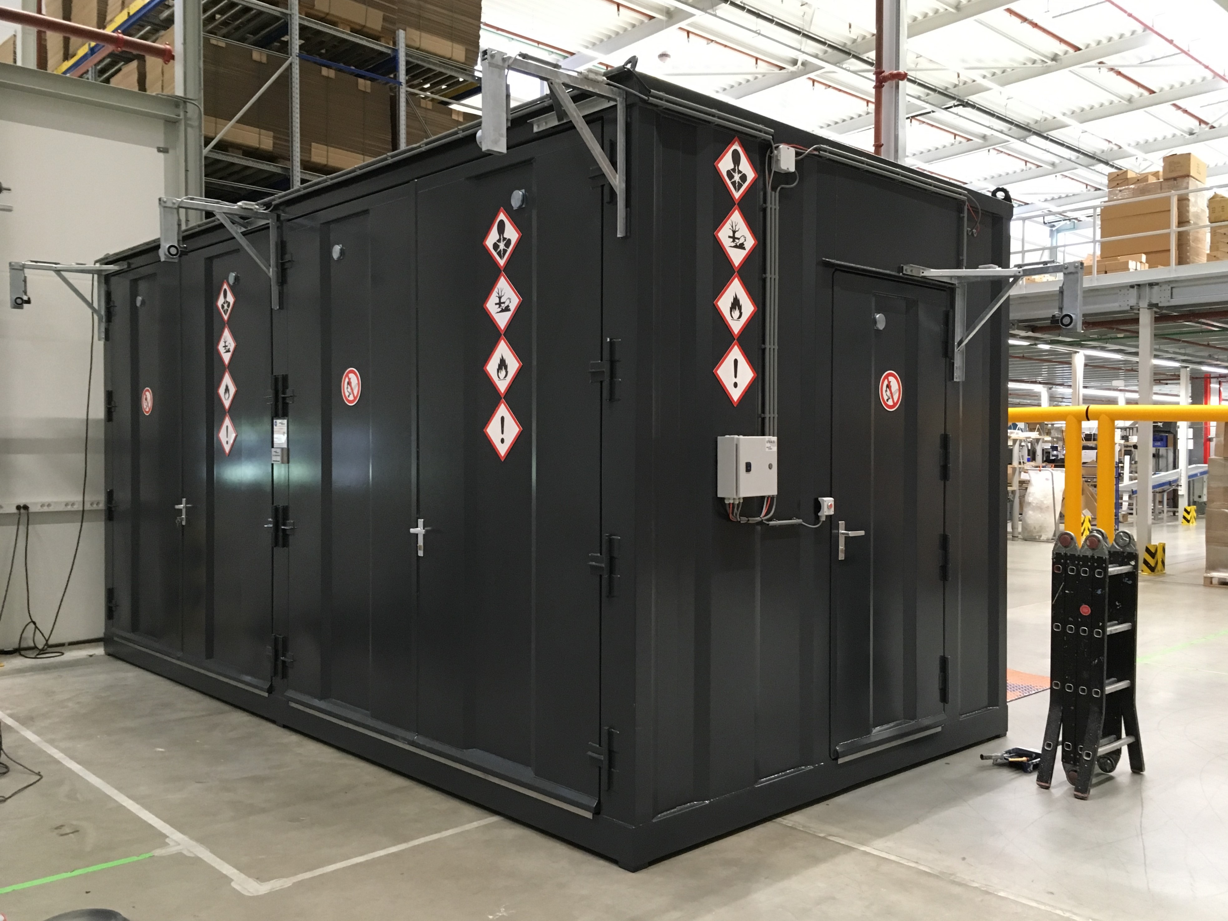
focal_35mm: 29
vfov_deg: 48.2
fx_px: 1029
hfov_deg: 61.7
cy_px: 460
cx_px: 614
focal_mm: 4.15
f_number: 2.2
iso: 200
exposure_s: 1/33
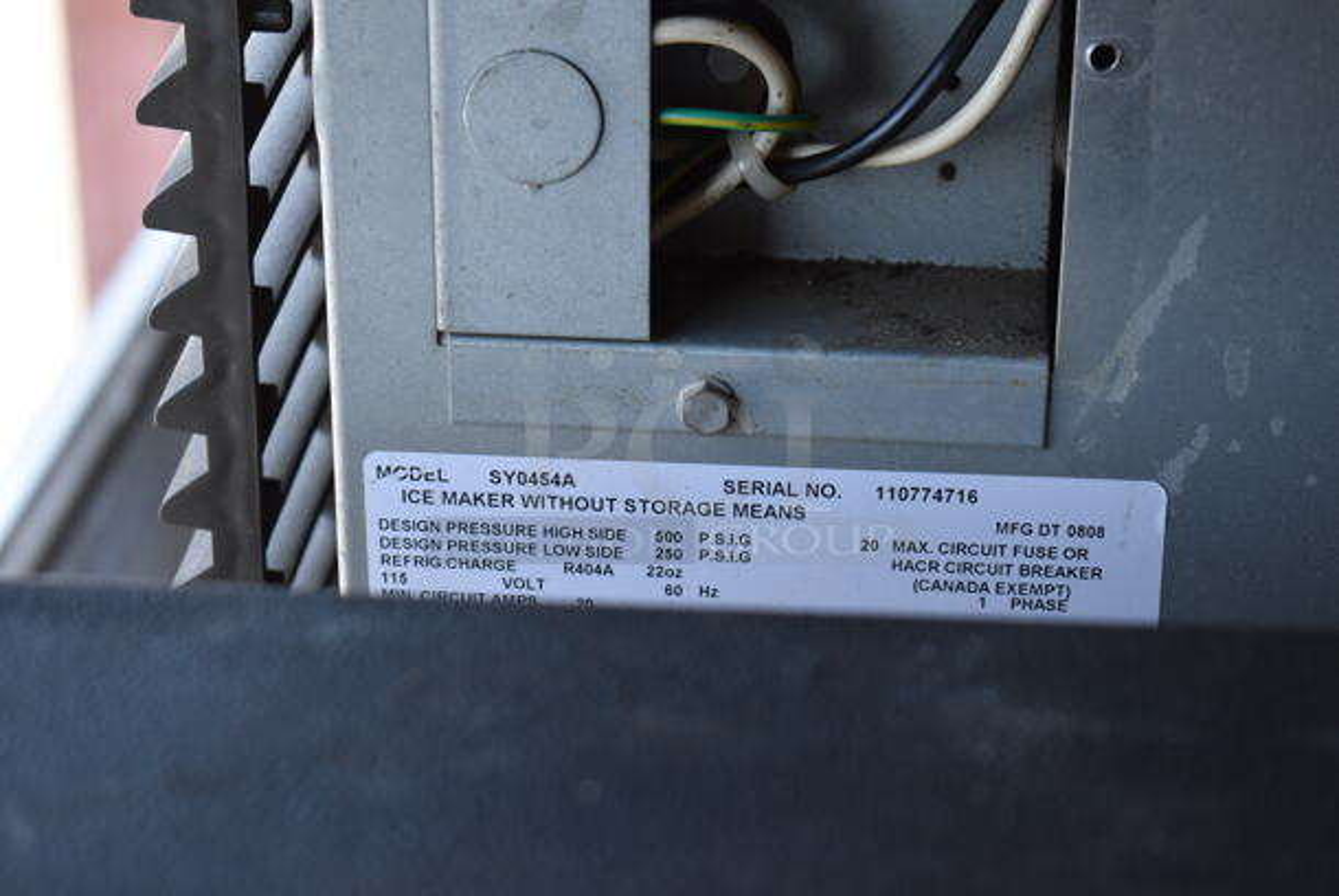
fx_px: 3071
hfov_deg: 24.6
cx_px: 670
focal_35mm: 82
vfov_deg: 16.6
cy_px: 448
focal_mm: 55
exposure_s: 1/200
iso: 800
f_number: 5.6
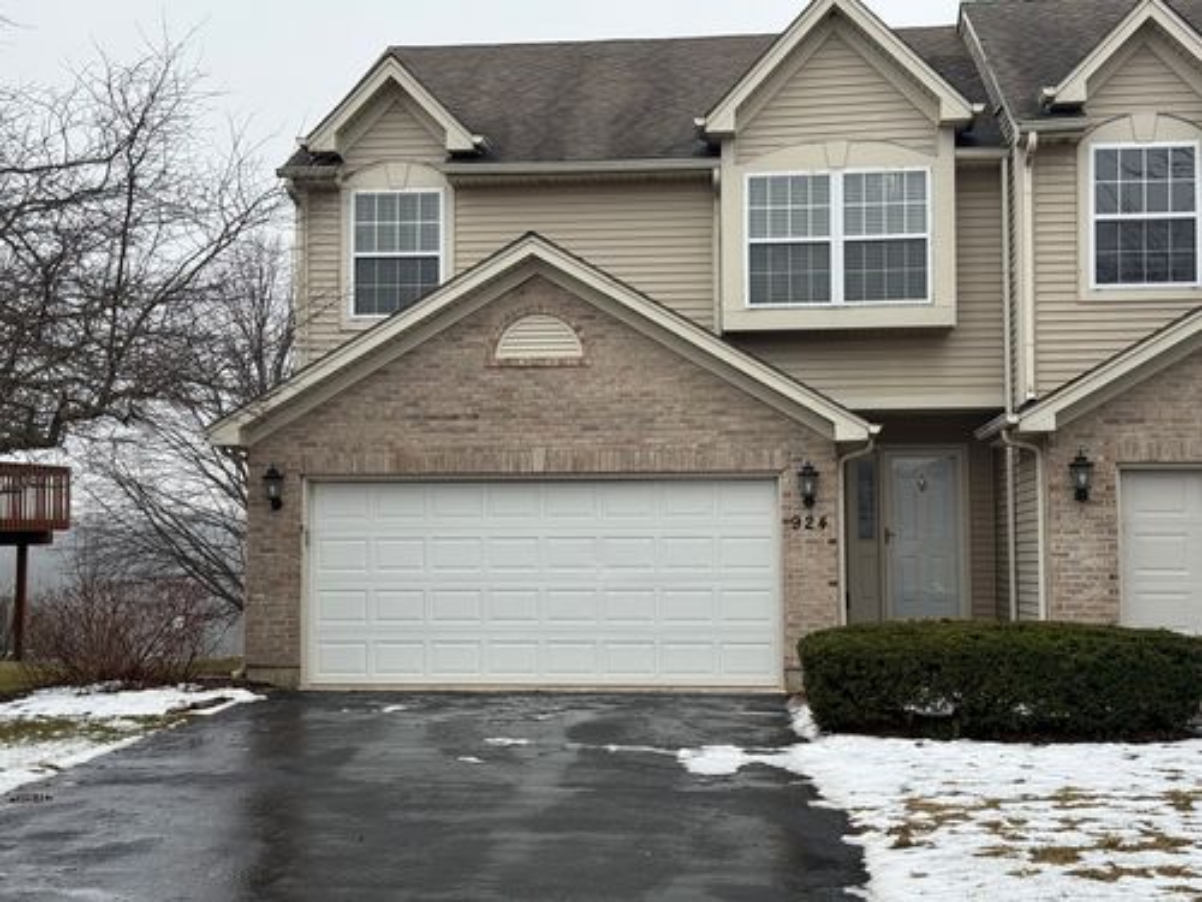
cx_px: 601
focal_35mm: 48
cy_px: 451
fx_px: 1667
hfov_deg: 39.7
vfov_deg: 30.3
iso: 64
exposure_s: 1/792
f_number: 1.78
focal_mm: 6.76
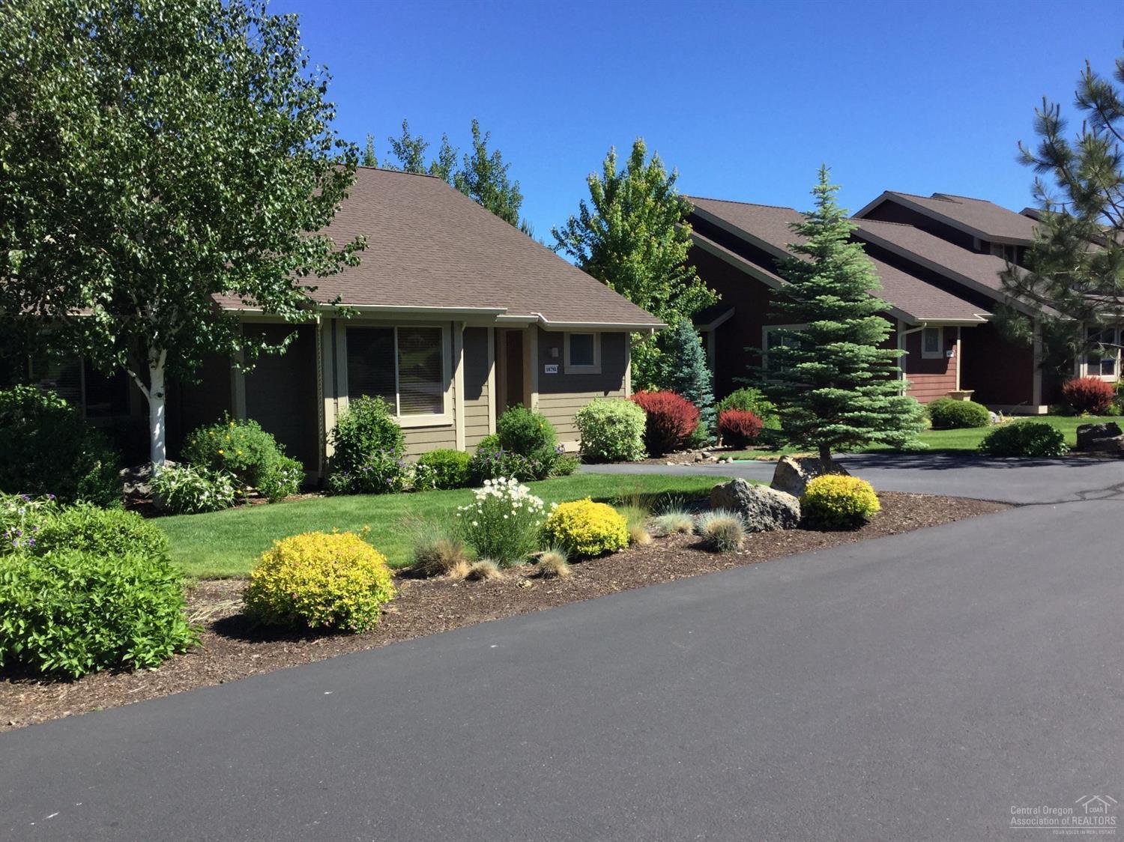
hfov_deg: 58.4
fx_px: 1006
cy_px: 421
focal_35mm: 31
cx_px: 562
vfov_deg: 45.4
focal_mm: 3.3
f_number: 2.4
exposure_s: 1/806
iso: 25
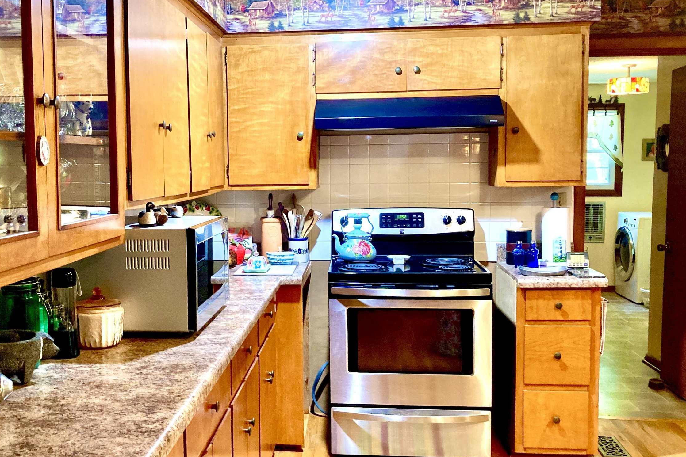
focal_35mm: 40
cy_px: 233
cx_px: 270
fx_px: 762
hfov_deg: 48.1
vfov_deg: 33.4
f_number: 1.8
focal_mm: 3.99
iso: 250
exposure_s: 1/40
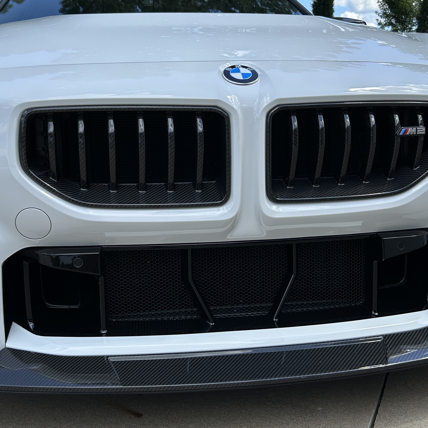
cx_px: 210
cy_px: 207
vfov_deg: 36.1
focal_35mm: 47
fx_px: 657
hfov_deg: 36.1
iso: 50
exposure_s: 1/2083
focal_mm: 5.7
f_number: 1.5
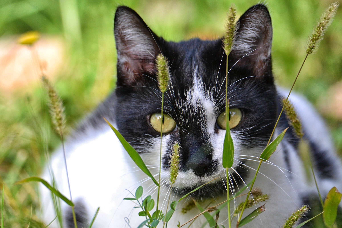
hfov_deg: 2.7
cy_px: 114
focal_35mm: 750
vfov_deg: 1.8
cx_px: 171
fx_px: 7124
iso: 1100
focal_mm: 500
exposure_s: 1/500
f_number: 6.3
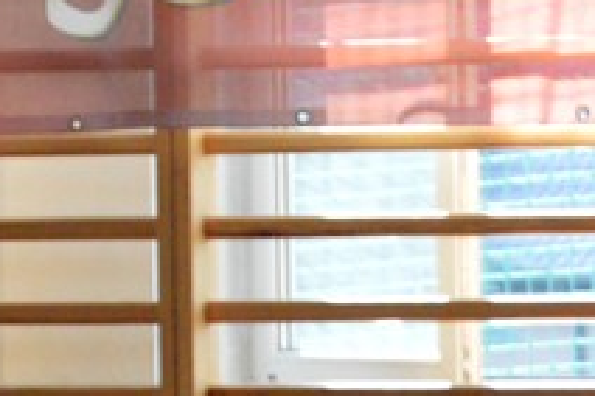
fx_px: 6580
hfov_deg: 5.1
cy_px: 796
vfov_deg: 3.4
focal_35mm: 398
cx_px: 853
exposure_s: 1/500
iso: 3200
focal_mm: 55
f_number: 5.6
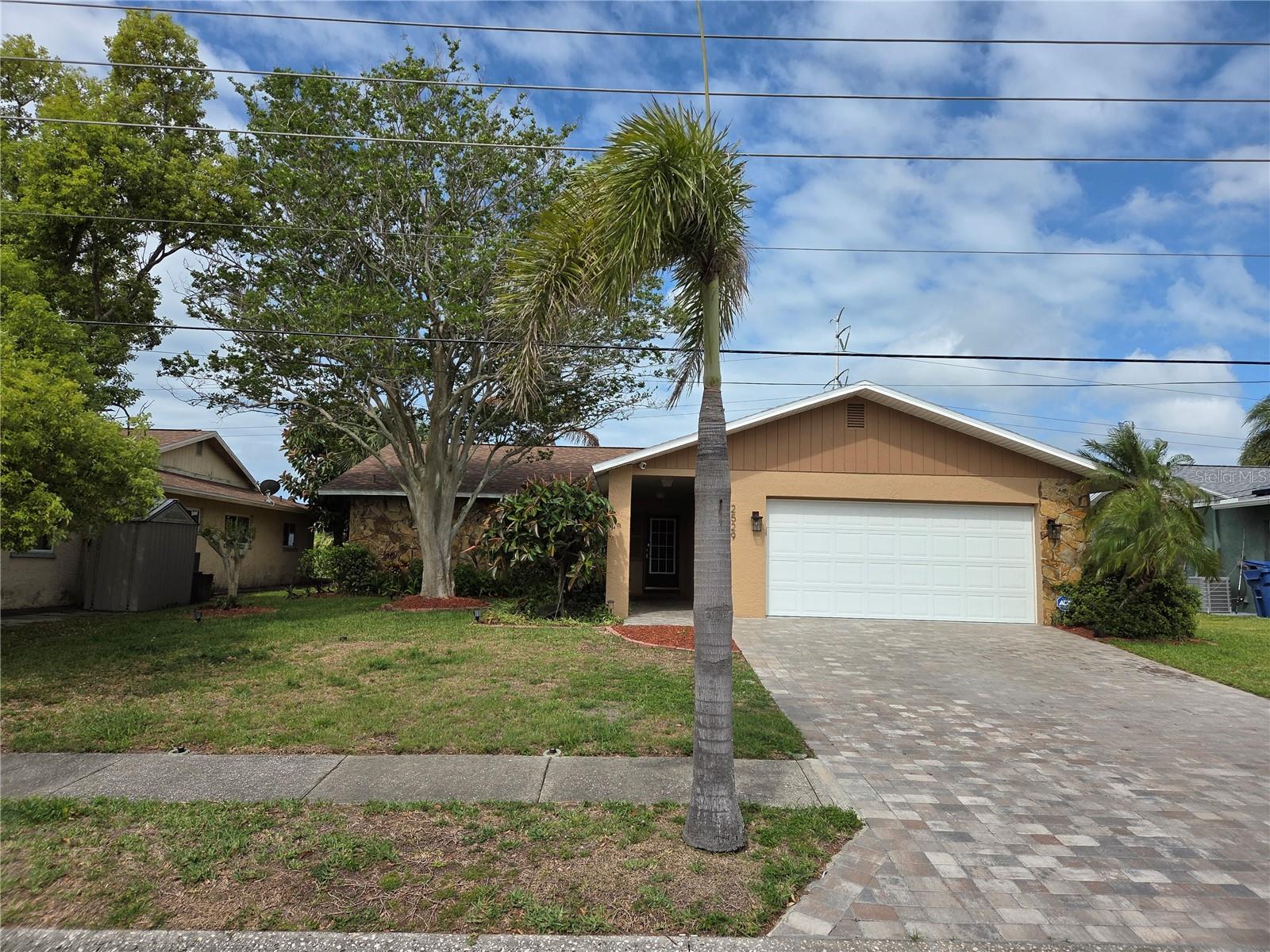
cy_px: 476
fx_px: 844
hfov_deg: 73.9
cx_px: 635
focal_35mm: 23
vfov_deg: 58.9
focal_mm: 5.4
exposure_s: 1/6412
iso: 80
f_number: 1.8
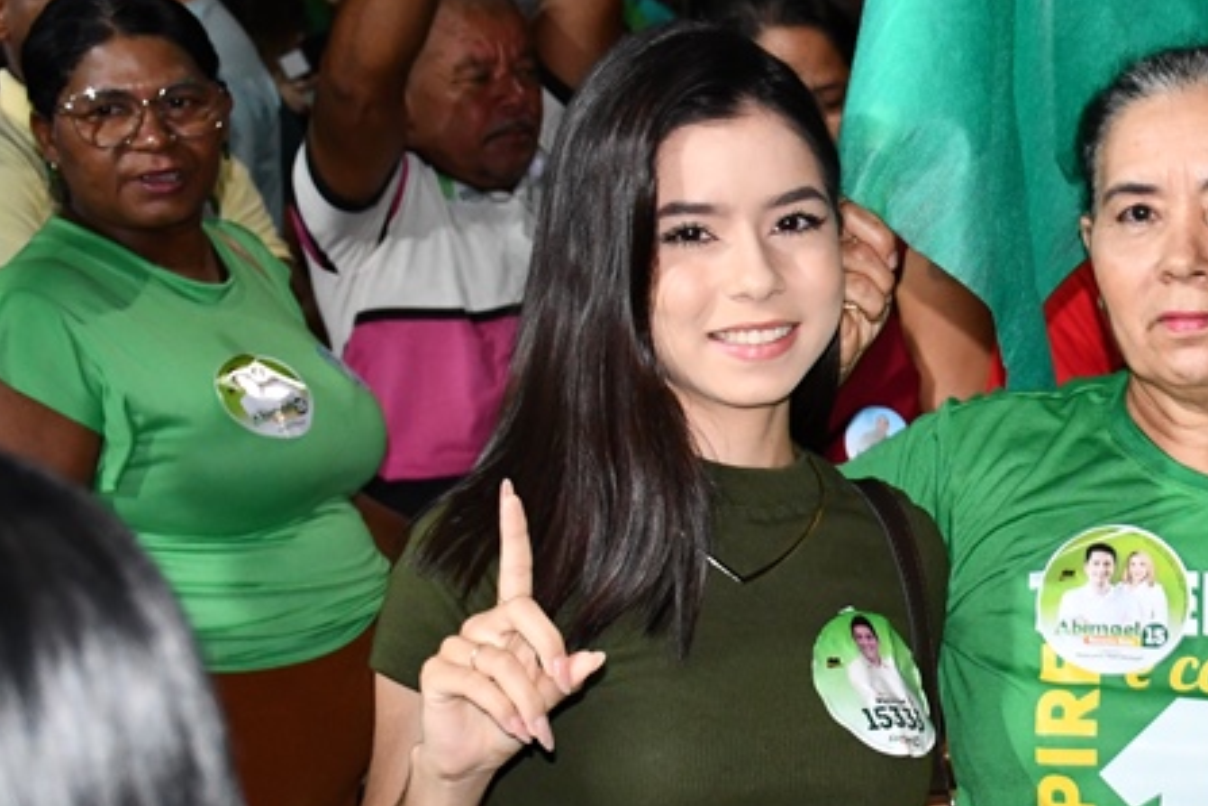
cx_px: 1370
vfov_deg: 13.3
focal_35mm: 103
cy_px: 510
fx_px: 3456
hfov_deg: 18.9
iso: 1600
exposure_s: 1/60
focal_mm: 30
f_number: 4
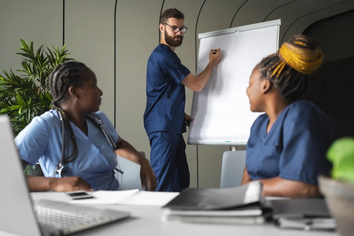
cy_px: 118
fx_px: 344
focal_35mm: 35
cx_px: 177
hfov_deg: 54.4
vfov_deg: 37.9
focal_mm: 35
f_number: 2
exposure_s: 1/80
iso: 1250
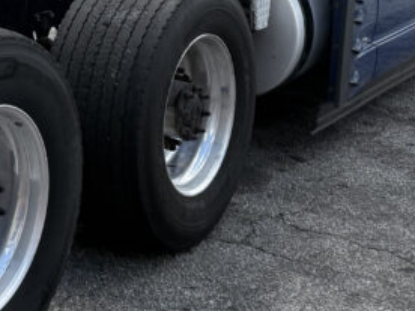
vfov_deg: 15.5
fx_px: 1067
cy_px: -134
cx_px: -23
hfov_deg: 21.1
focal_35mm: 89
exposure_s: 1/4673
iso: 125
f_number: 1.78
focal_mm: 6.76
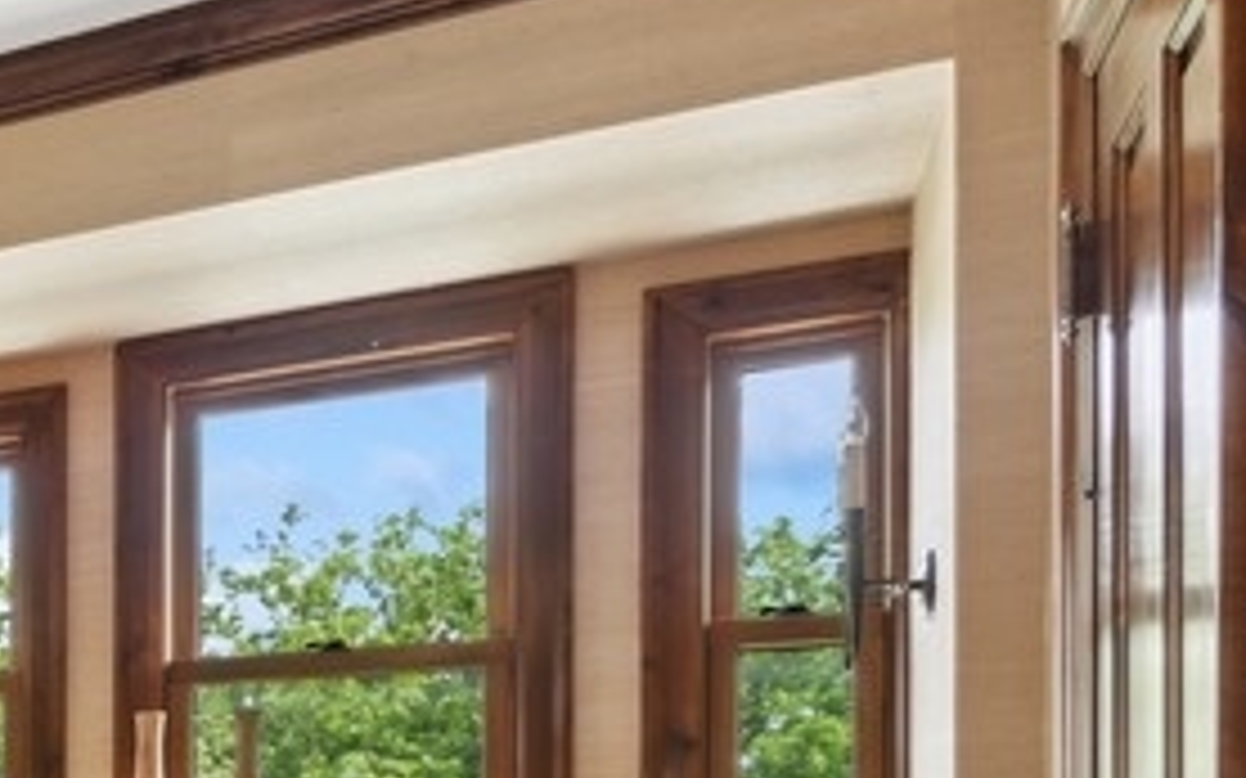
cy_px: 922
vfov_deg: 22.6
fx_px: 1799
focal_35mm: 53
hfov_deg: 25.2
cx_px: -765
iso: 320
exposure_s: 1/30
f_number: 8
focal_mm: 16
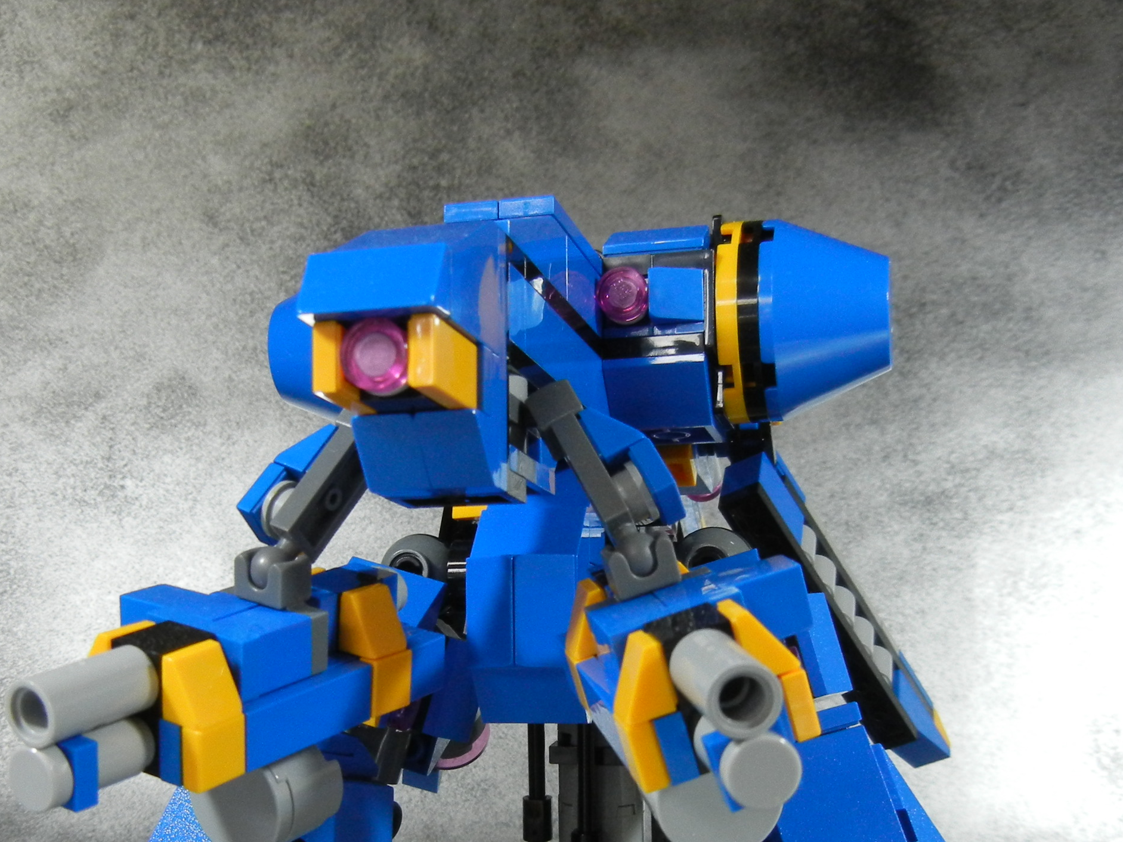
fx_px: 1687
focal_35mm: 52
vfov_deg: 27.4
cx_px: 508
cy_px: 690
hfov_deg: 36.8
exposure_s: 1/54.6
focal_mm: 5.4
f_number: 3.5
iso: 400
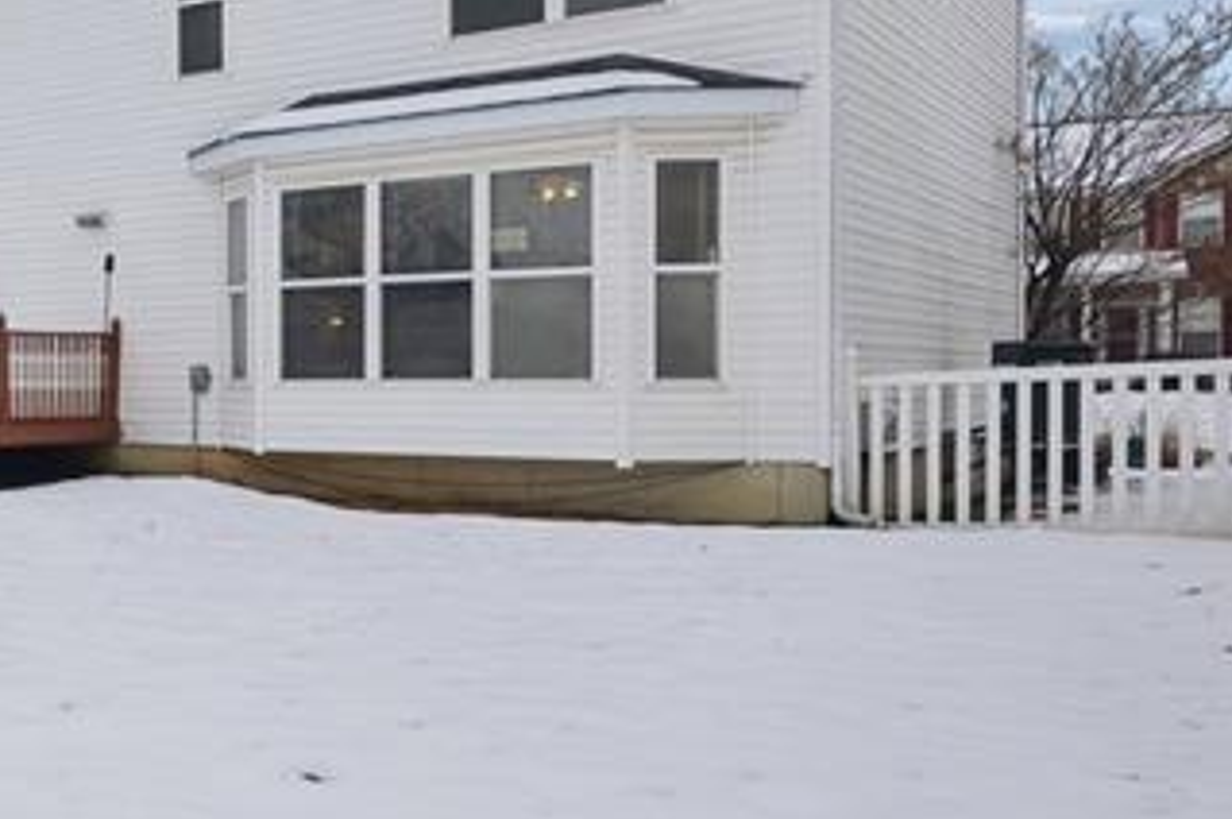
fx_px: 1538
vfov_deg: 29.8
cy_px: 377
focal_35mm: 45
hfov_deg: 34.2
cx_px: -282
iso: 400
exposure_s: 1/1600
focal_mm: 14
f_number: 8
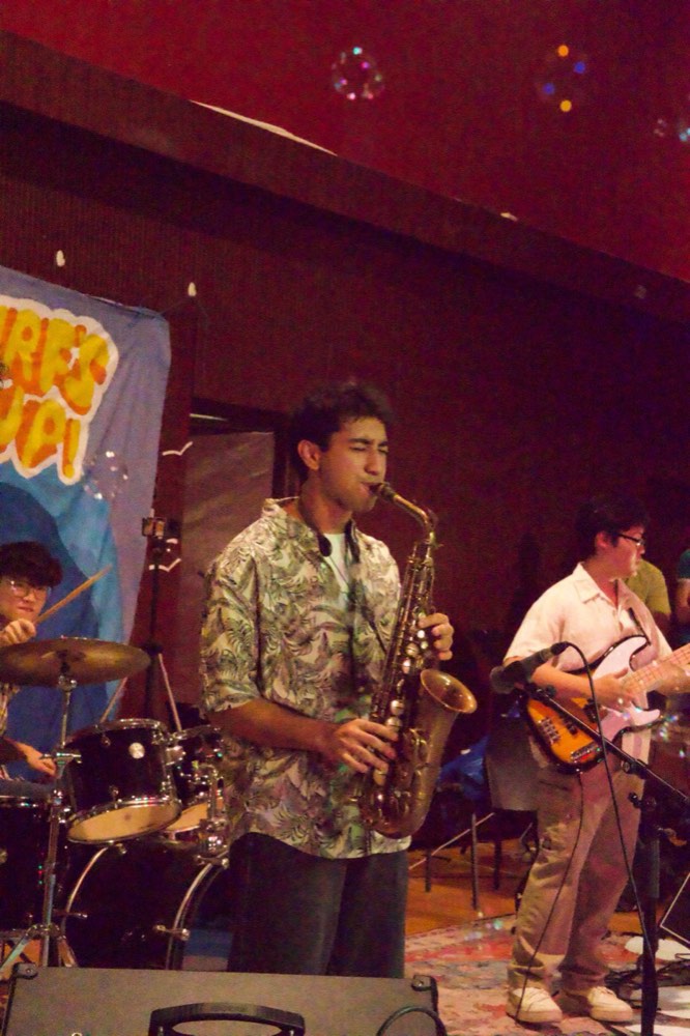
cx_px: 345
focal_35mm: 70
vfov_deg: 28.9
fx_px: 2014
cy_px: 518
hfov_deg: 19.4
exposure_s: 1/125
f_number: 22
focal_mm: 70
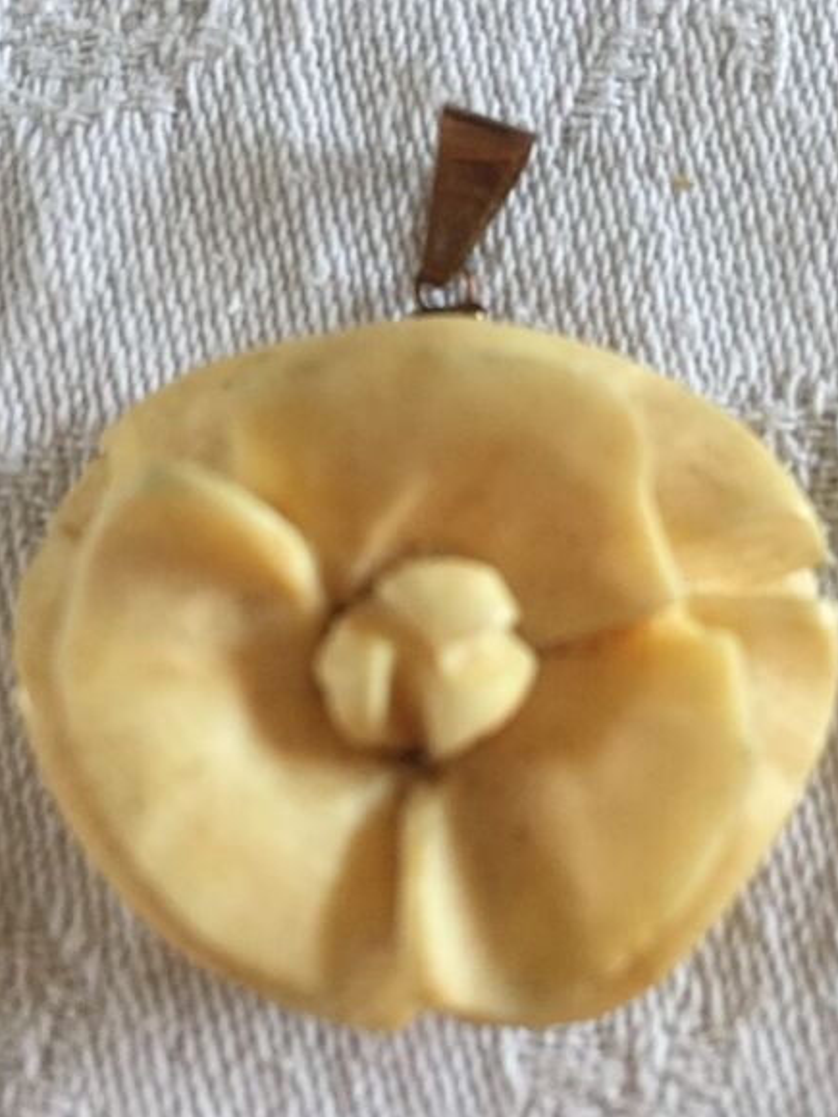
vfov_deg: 56.8
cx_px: 412
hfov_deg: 44.2
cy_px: 568
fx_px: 1033
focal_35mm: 32
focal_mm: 4.15
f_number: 2.2
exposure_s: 1/33
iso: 250
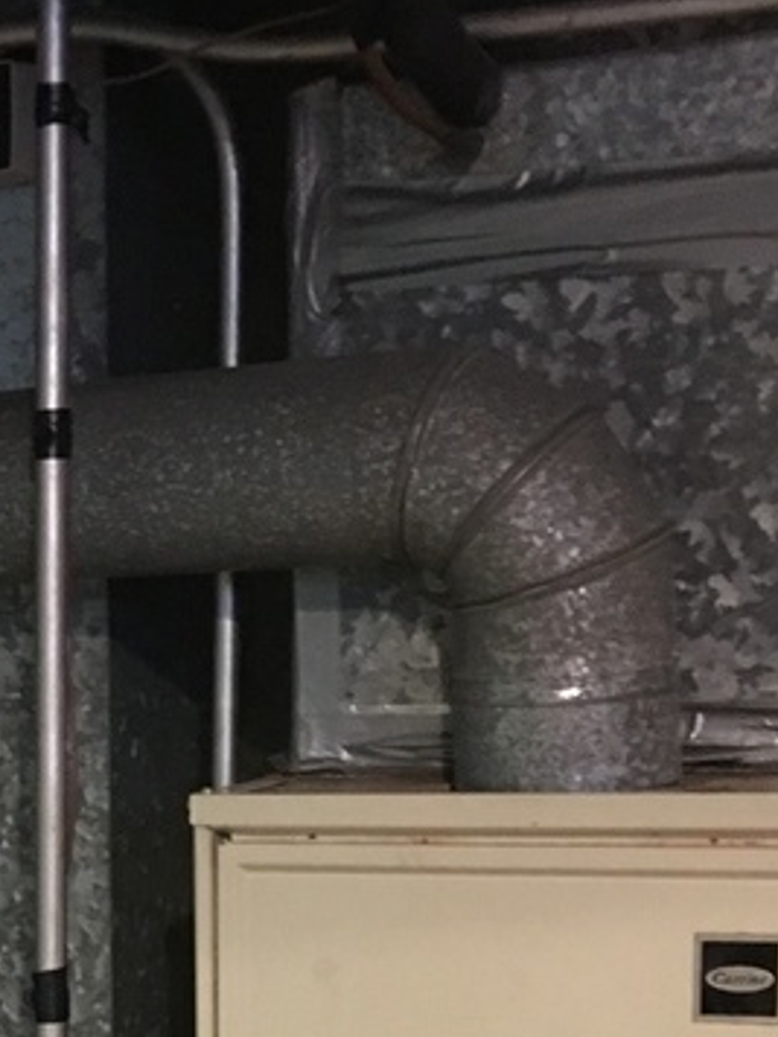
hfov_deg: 16.2
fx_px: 2637
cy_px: 1282
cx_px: -117
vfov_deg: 20.6
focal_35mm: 88
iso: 125
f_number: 2.2
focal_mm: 4.15
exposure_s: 1/4
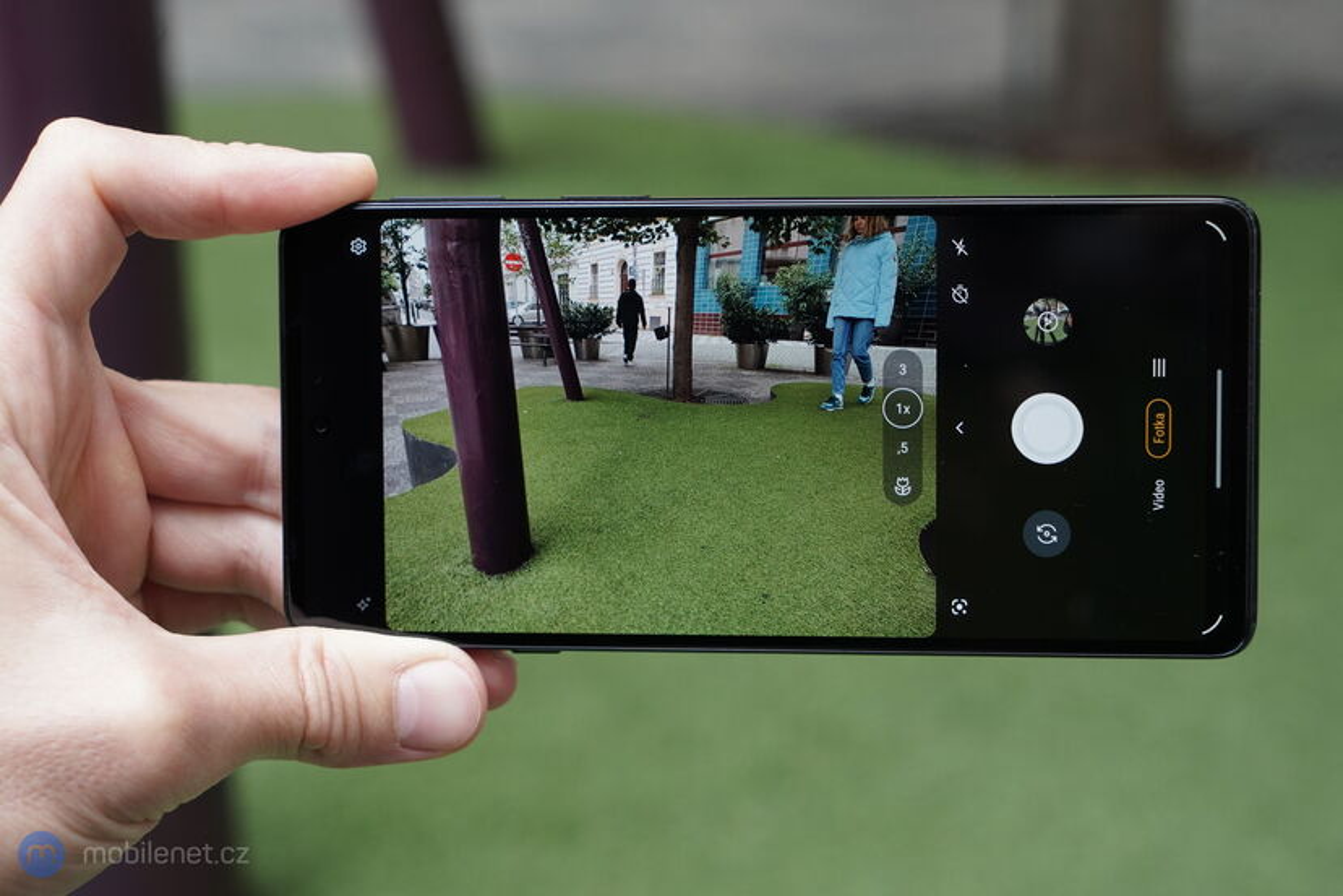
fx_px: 2611
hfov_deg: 28.8
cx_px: 672
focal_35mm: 70
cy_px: 448
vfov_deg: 19.5
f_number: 8
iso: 1600
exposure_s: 1/200
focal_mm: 70
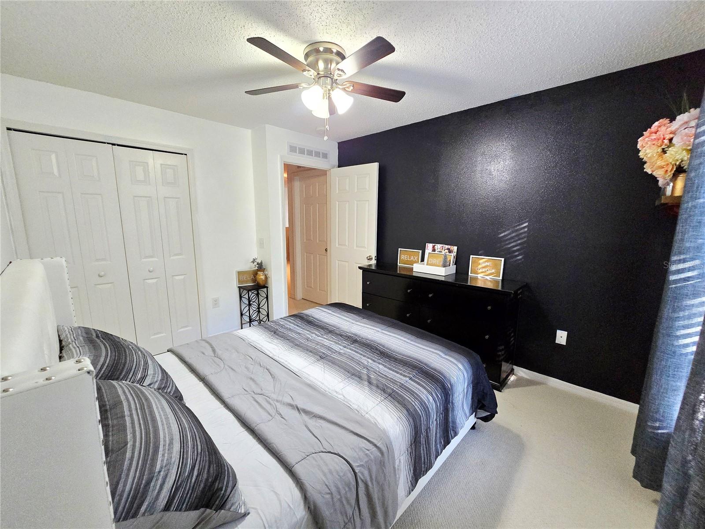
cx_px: 352
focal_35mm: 13
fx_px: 265
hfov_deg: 106.2
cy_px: 264
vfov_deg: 89.9
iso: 500
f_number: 2.2
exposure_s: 1/60.2
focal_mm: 2.2
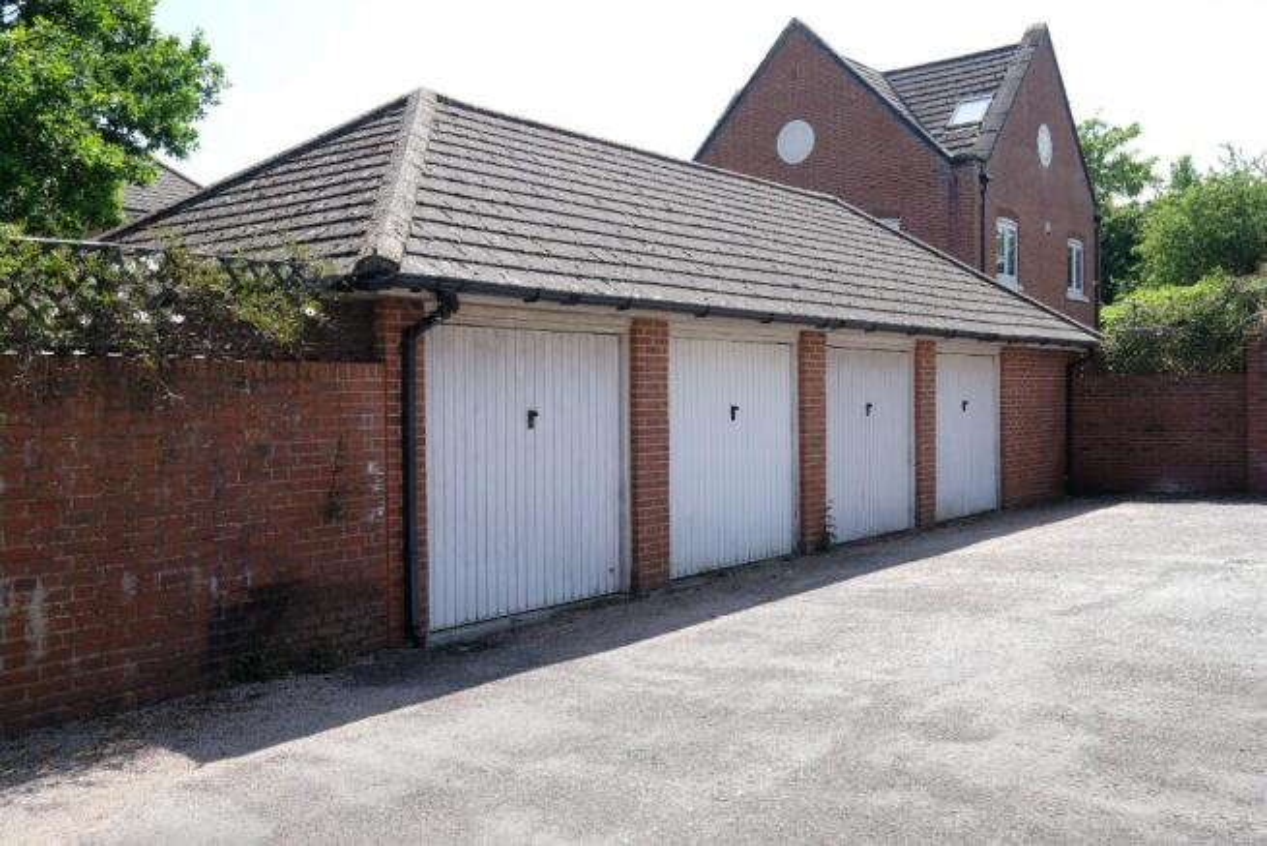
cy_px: 423
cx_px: 634
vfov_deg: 42.3
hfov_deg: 60.3
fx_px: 1091
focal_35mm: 31
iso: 200
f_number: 5.6
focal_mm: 20.9
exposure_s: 1/300
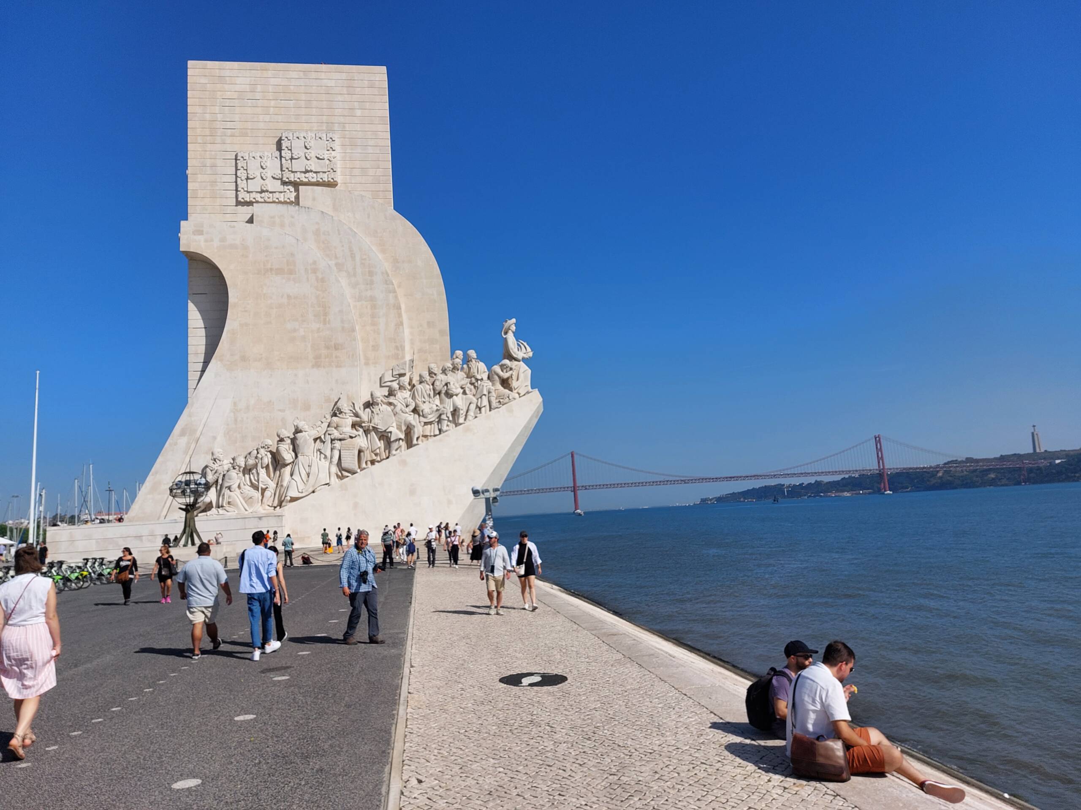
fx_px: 749
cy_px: 405
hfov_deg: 71.6
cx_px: 540
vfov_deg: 56.8
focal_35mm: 24
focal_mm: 5.23
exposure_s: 1/2303
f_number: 1.8
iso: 25
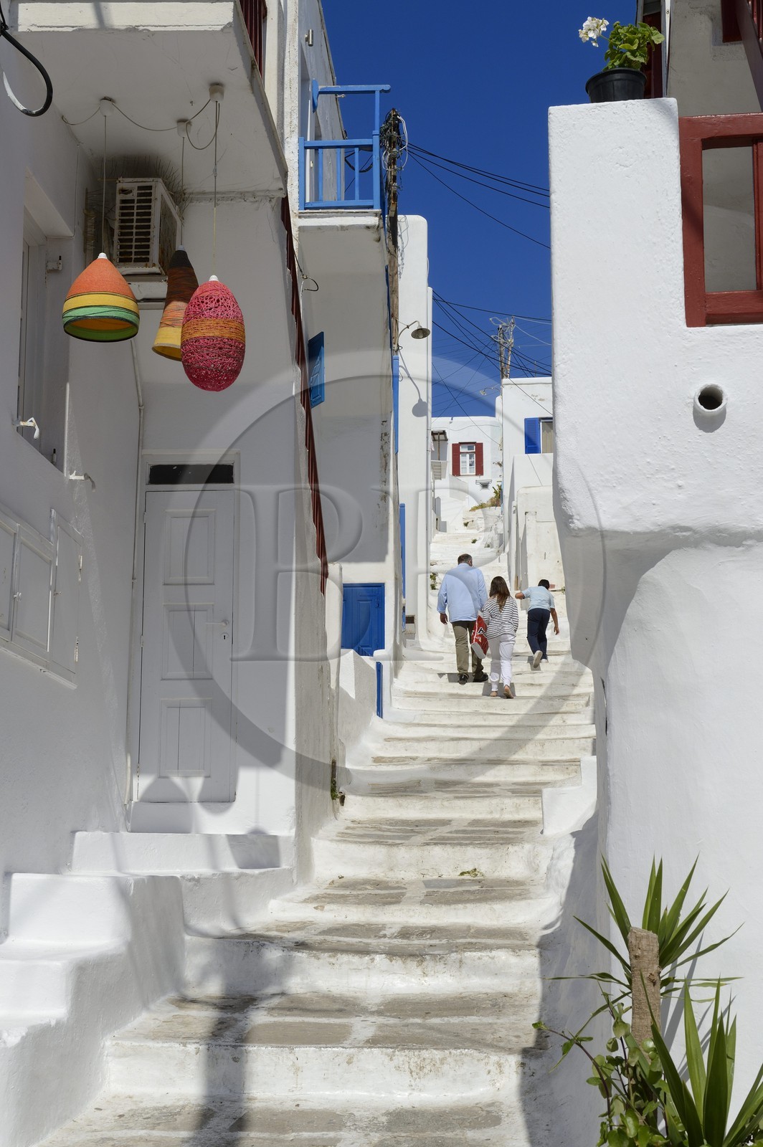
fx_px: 1656
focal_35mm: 52
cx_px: 382
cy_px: 574
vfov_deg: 38.2
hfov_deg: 25.9
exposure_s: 1/500
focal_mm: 52
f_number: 13
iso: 200
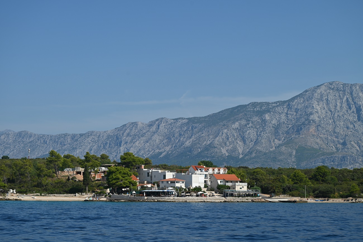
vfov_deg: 17.1
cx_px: 182
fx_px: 807
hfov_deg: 25.4
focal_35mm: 80
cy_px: 121
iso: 100
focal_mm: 80
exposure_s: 1/640
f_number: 6.3
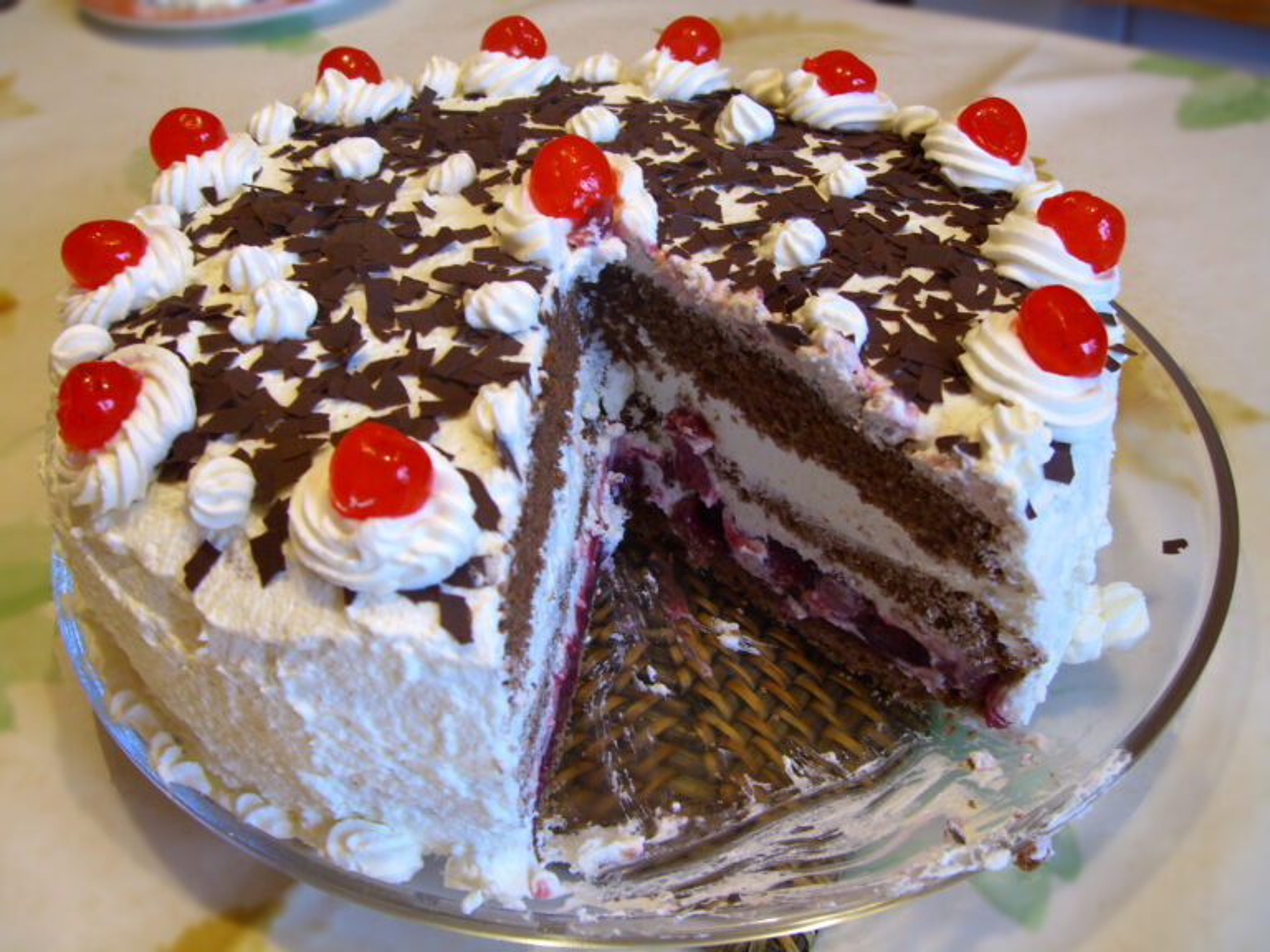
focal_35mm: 38
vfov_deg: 37.7
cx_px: 635
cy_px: 476
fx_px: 1394
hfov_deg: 49.0
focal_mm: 7.9
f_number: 2.8
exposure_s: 1/30
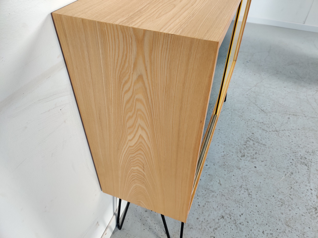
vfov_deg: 51.4
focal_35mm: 27
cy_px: 119
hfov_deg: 65.3
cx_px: 159
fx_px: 248
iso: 320
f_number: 1.65
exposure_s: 1/100
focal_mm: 4.75
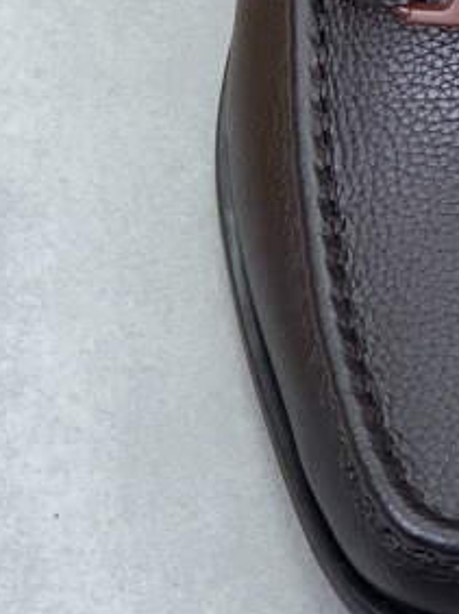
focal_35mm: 266
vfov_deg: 7.4
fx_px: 4710
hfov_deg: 5.5
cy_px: -165
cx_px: 746
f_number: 2.4
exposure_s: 1/100
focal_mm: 6
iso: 25
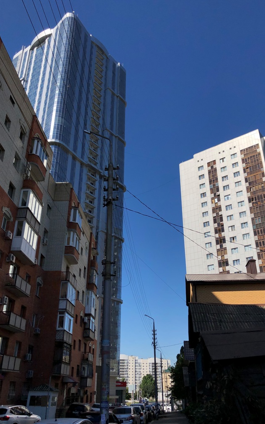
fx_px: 347
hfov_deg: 41.8
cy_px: 213
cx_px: 138
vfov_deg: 62.9
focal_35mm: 30
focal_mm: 3.99
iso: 20
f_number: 1.8
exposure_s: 1/5405
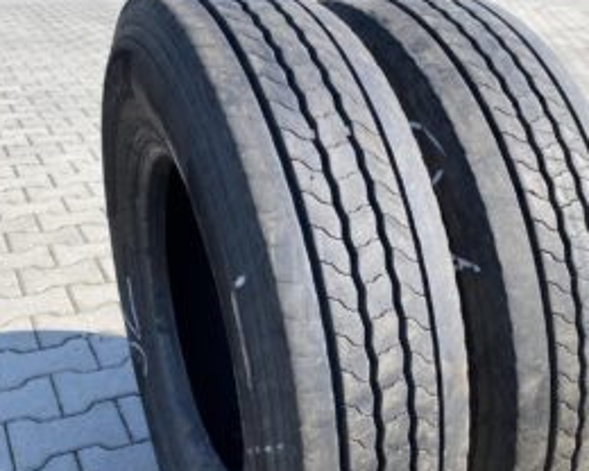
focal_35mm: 42
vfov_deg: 35.4
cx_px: 387
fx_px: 732
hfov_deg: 43.3
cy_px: 305
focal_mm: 4.25
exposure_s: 1/1043
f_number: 1.8
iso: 32
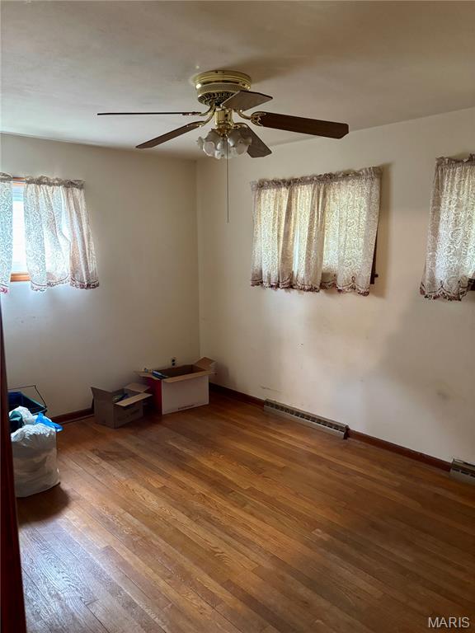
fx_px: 476
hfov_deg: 53.1
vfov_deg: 67.3
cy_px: 316
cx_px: 238
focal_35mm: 26
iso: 400
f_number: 1.6
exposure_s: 1/40
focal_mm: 5.96
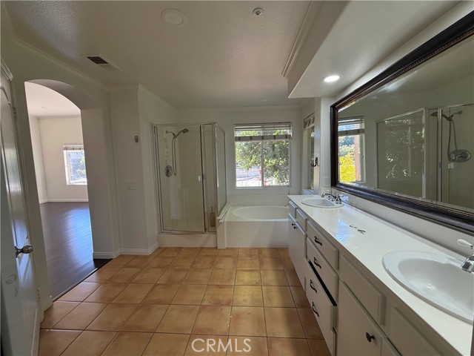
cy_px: 178
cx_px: 237
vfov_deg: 85.7
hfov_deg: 102.1
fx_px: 192
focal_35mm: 14
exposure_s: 1/120
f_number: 2.2
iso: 125
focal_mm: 2.22
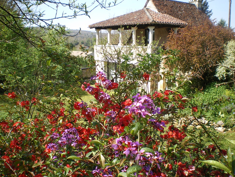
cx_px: 118
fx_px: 244
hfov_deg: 51.4
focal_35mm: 36
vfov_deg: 39.7
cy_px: 88
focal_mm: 6.3
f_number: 4.6
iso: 50
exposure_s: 1/160
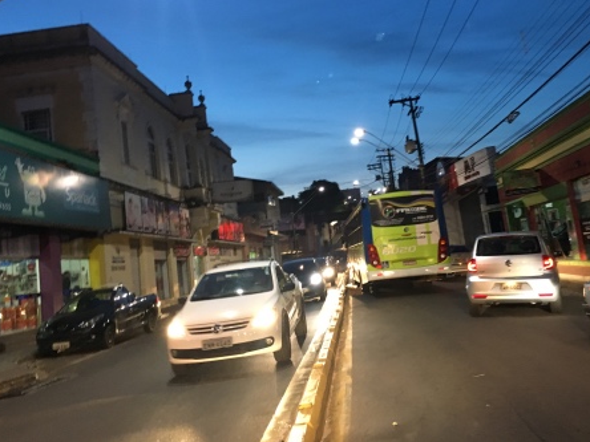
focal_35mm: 34
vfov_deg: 41.7
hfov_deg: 53.8
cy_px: 184
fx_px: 580
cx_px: 331
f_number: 2.2
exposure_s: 1/15
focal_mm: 4.15
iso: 200
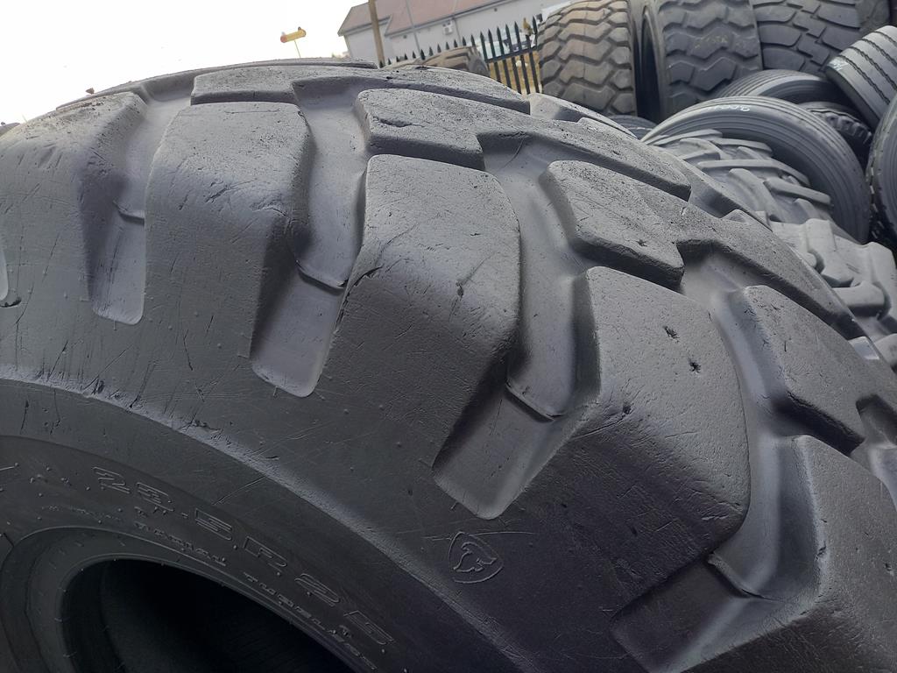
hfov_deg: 69.4
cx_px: 448
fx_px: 648
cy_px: 336
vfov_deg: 54.9
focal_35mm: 25
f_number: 1.8
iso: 64
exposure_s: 1/100
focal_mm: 4.65
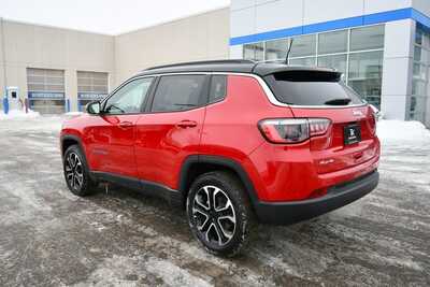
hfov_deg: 61.9
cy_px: 144
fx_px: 358
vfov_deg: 43.6
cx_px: 215
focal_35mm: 30
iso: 220
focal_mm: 20
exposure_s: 1/250
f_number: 5.6
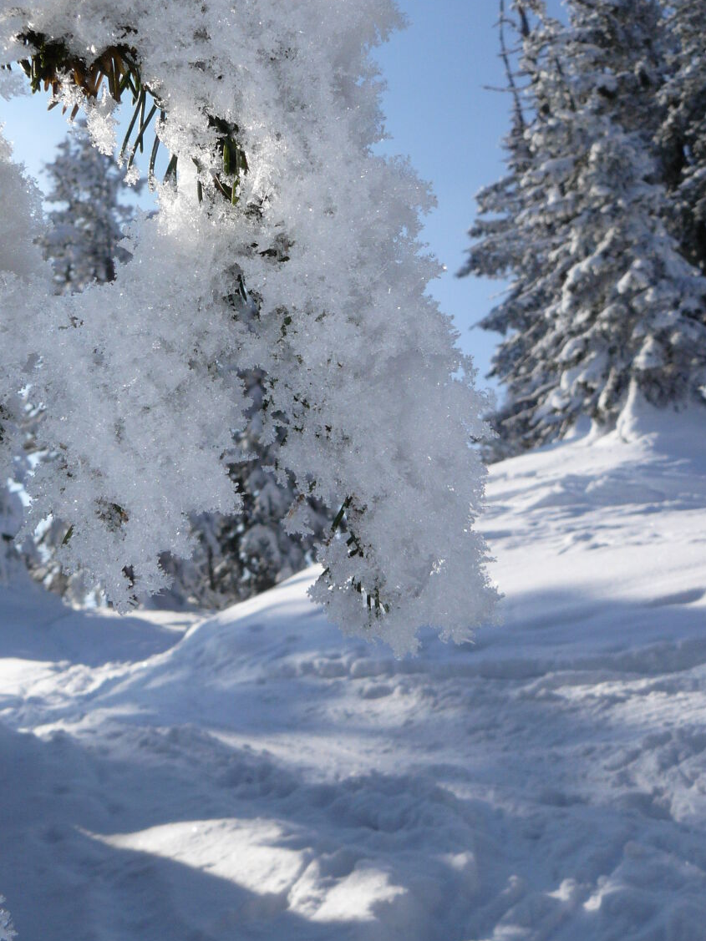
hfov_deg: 31.5
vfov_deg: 41.1
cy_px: 376
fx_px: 1251
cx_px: 304
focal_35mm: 46
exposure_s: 1/400
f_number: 6.3
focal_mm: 6
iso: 100
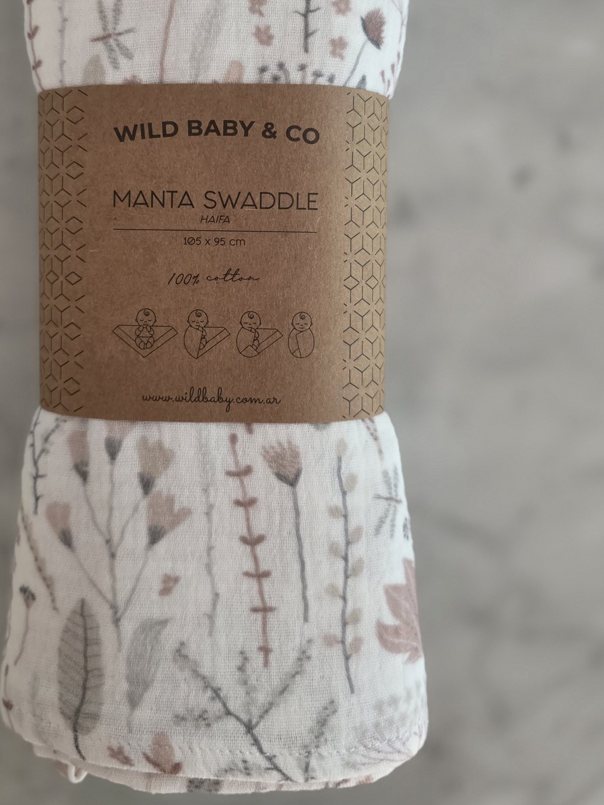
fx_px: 791
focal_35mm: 34
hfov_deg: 41.6
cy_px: 242
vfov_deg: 52.5
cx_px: 234
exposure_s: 1/101
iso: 640
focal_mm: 6.3
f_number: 1.7
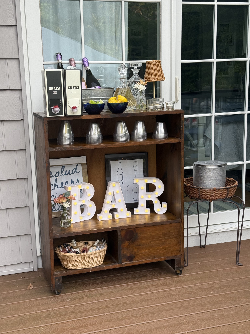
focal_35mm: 48
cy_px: 167
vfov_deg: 39.7
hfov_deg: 30.3
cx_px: 125
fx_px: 462
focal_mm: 6.76
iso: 64
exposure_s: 1/244
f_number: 1.78
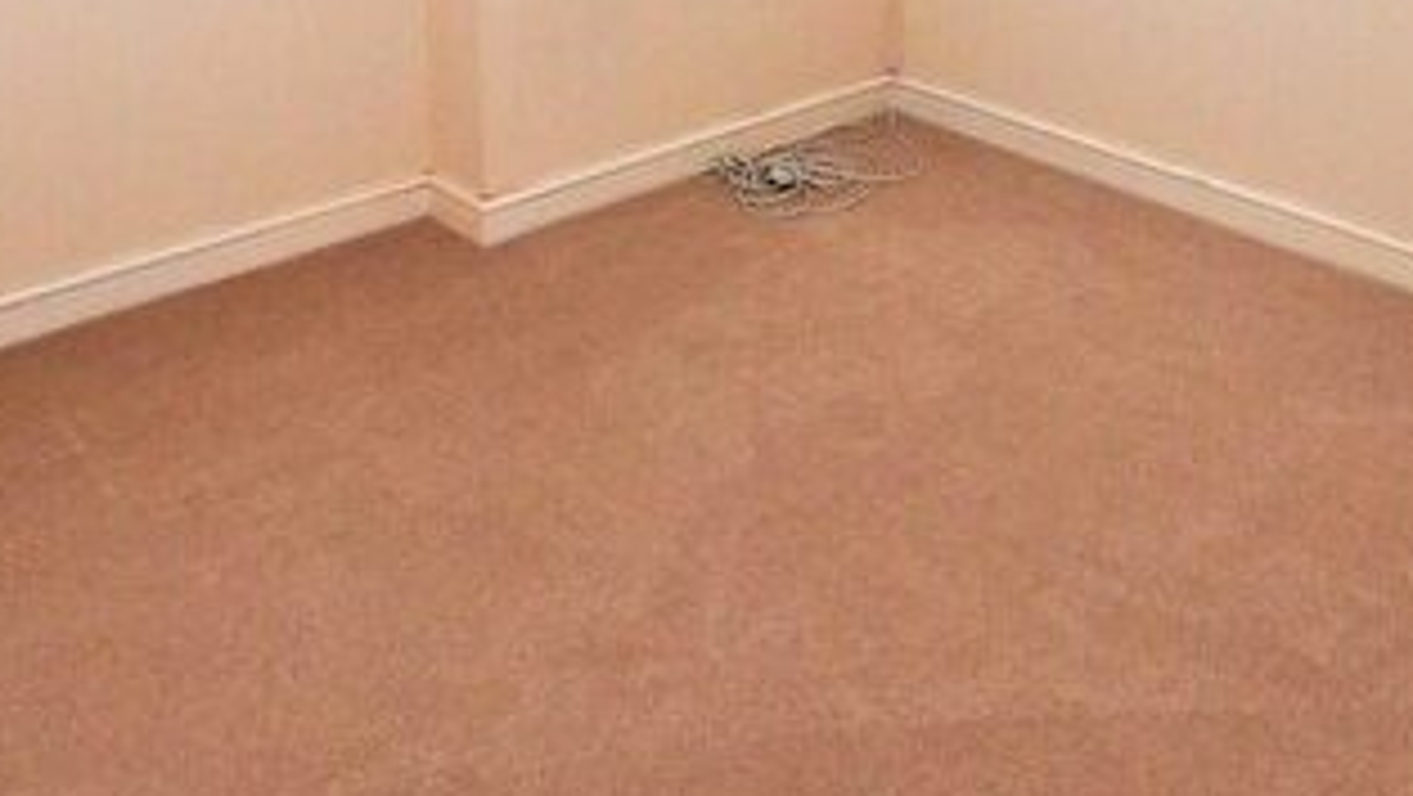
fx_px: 1312
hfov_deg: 56.4
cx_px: 608
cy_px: 2
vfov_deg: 31.3
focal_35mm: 35
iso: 2500
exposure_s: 1/60
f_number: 9
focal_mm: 10
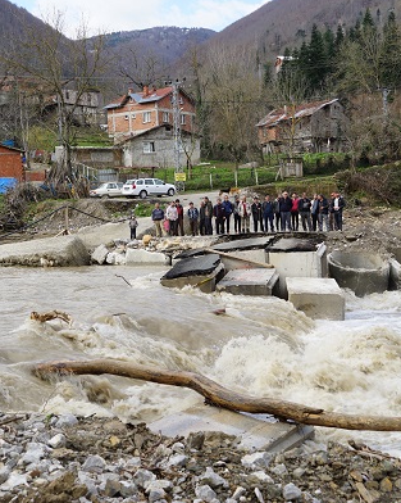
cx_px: 177
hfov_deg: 32.7
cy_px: 248
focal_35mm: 46
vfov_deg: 40.4
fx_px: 683
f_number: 8
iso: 100
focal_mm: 32
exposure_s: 1/80
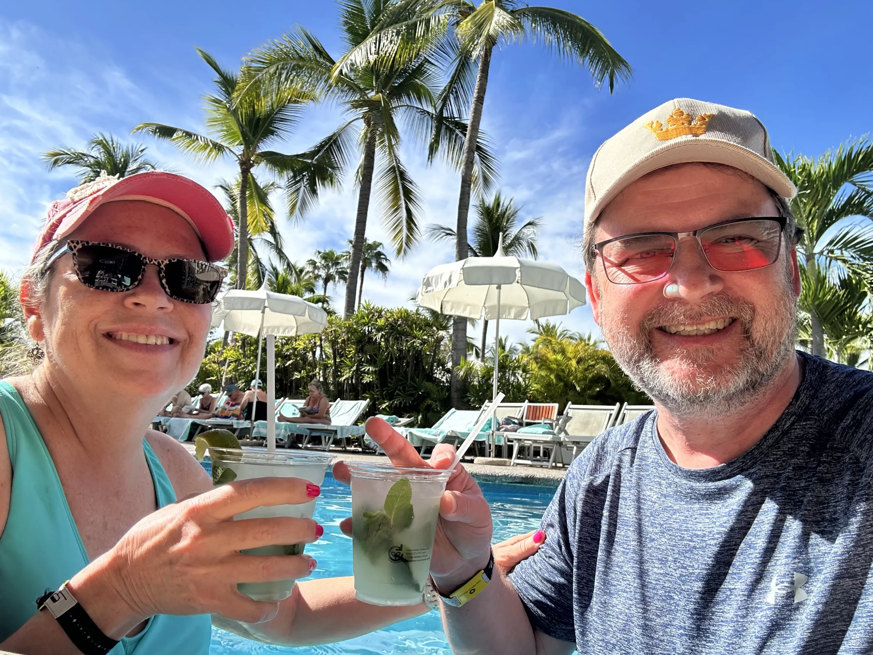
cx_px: 436
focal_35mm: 23
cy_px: 328
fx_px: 580
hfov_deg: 73.9
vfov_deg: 58.9
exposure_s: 1/546
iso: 25
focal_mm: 2.69
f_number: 1.9
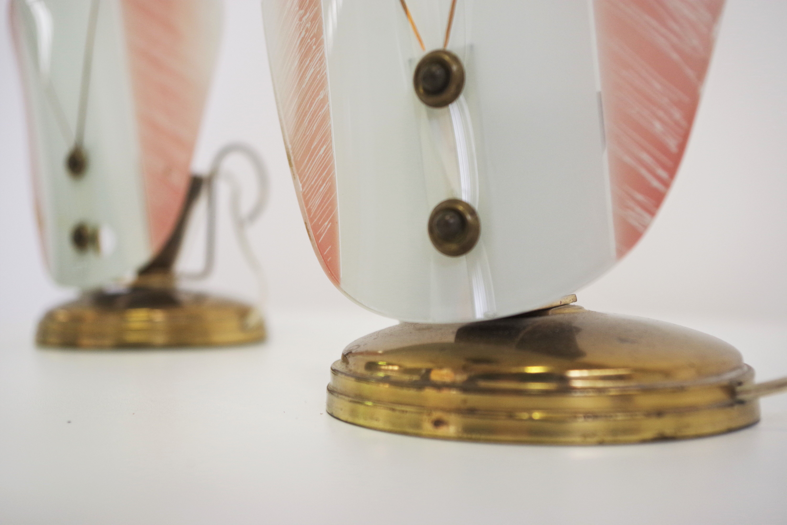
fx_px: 1006
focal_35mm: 46
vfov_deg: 29.2
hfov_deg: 42.7
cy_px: 262
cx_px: 394
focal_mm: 30.63
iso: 800
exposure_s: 1/60
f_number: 4
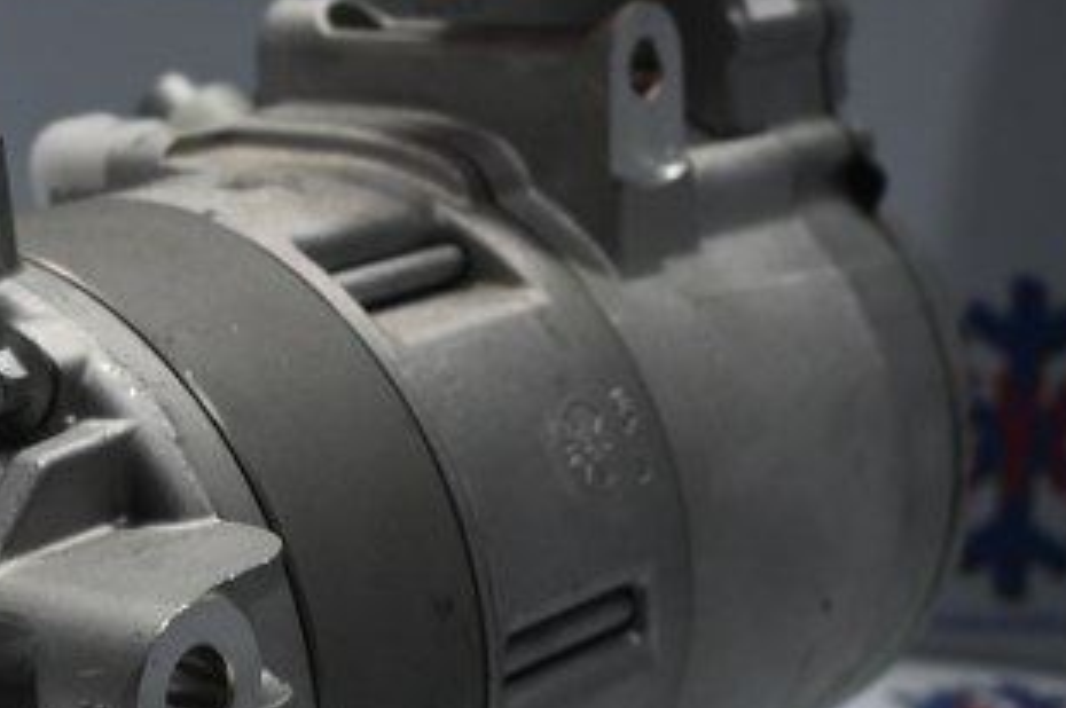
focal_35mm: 95
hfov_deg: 21.3
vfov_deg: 14.4
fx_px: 2808
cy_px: 383
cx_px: 237
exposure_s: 1/125
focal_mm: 24.5
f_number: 4.2
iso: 500
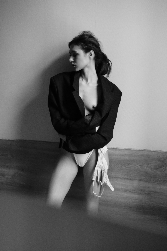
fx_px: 348
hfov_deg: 27.0
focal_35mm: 50
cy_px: 126
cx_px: 84
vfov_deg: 39.6
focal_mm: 50
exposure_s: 1/100
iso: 4000
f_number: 2.2
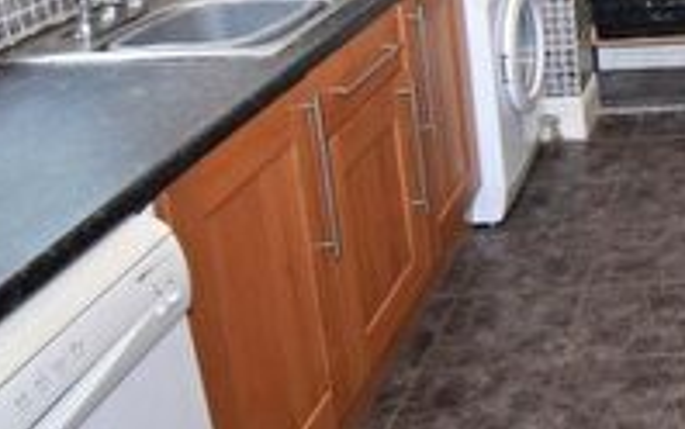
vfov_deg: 22.8
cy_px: -29
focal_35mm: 54
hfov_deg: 30.0
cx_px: 889
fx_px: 1009
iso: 720
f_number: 4.5
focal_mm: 10
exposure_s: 1/60
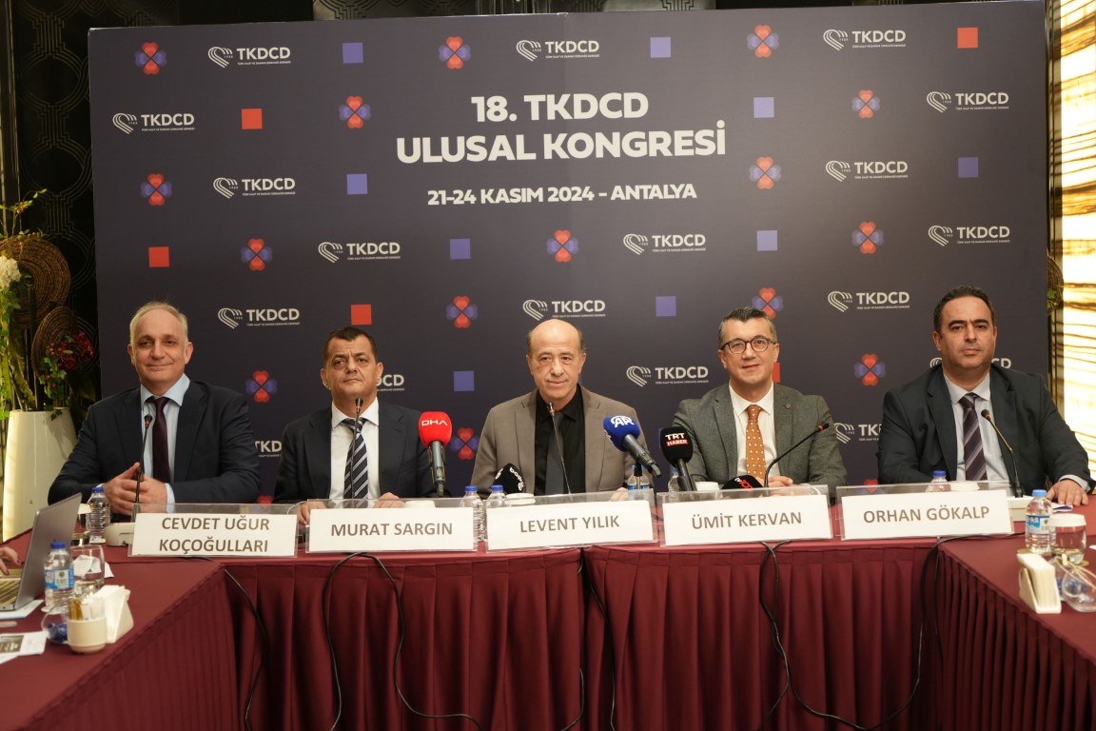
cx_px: 548
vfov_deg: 26.0
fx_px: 1583
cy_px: 366
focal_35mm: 52
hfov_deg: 38.2
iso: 2000
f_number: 4
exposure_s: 1/60
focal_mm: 52
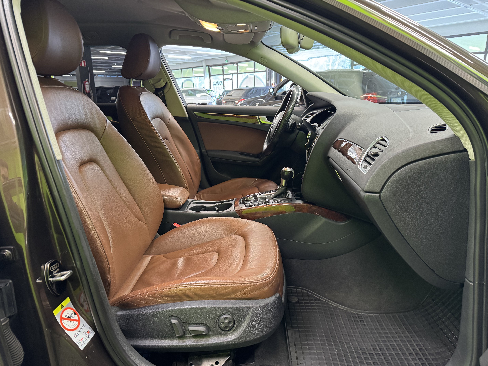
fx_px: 338
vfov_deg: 56.8
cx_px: 244
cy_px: 183
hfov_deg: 71.6
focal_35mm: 24
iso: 400
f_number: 1.78
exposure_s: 1/50
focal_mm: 6.76
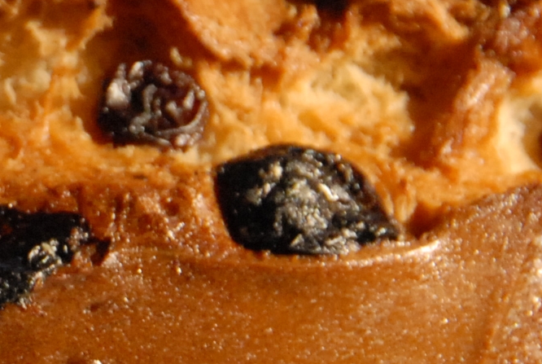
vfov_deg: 2.6
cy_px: 54
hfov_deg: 3.8
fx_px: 8071
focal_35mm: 535
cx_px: -236
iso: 1250
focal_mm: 82
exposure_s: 1/200
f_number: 7.1
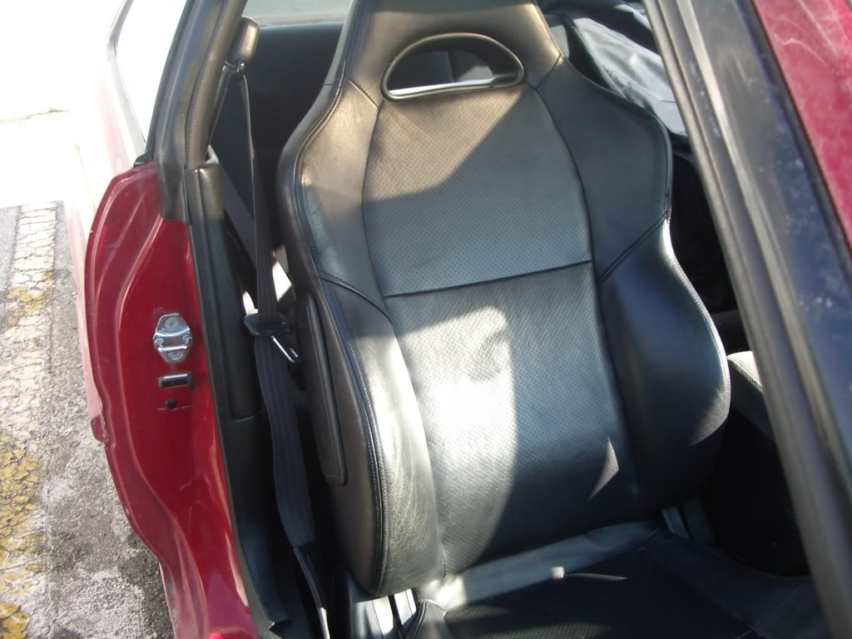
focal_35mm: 35
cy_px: 320
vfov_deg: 40.7
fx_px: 861
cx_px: 426
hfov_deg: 52.6
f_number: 2.6
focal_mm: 5.8
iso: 80
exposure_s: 1/100
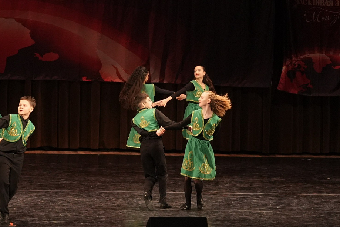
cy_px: -80
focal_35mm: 195
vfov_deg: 7.0
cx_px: 3
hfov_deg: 10.5
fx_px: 1842
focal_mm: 70
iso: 2000
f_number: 2.8
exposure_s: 1/400
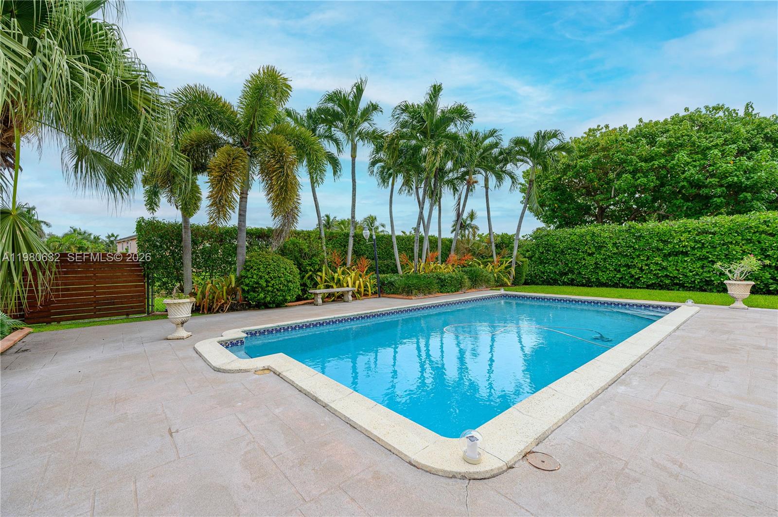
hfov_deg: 104.3
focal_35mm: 14
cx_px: 389
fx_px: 302
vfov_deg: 81.1
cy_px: 258
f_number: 3.5
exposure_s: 1/1250
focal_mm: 14
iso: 125
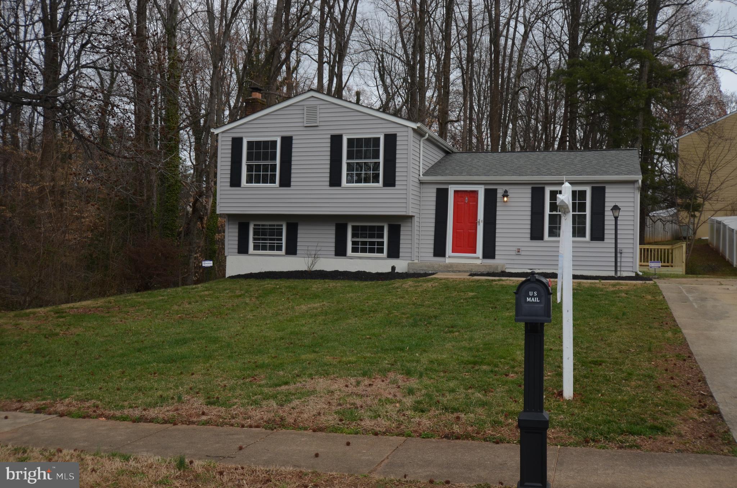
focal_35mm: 36
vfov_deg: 36.7
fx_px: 735
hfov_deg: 53.2
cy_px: 244
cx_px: 368
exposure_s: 1/250
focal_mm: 24
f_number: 8
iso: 200
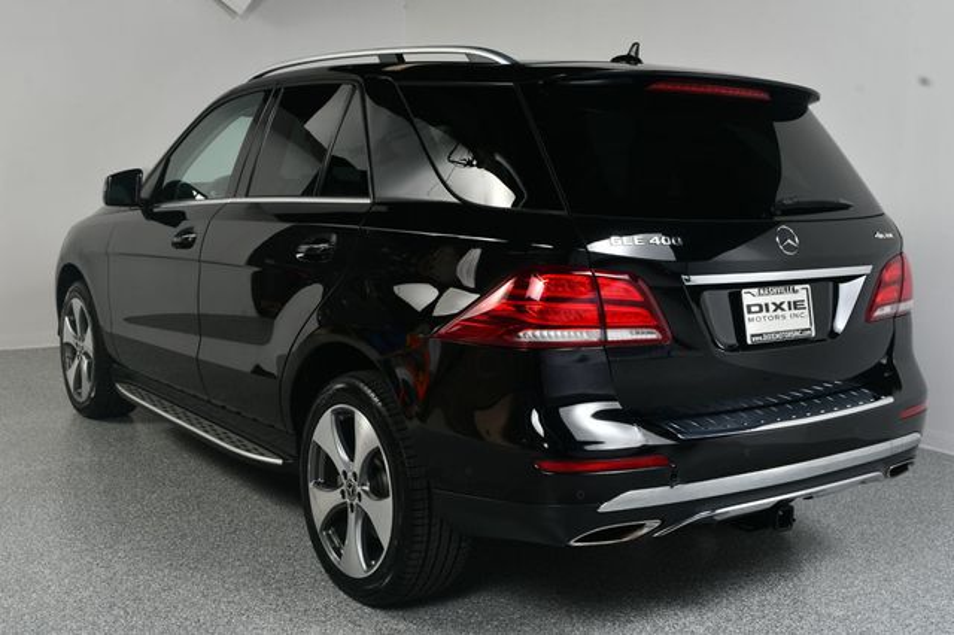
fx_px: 1059
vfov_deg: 33.4
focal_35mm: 40
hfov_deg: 48.5
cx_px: 477
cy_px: 318
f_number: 10
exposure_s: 1/160
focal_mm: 27
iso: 100
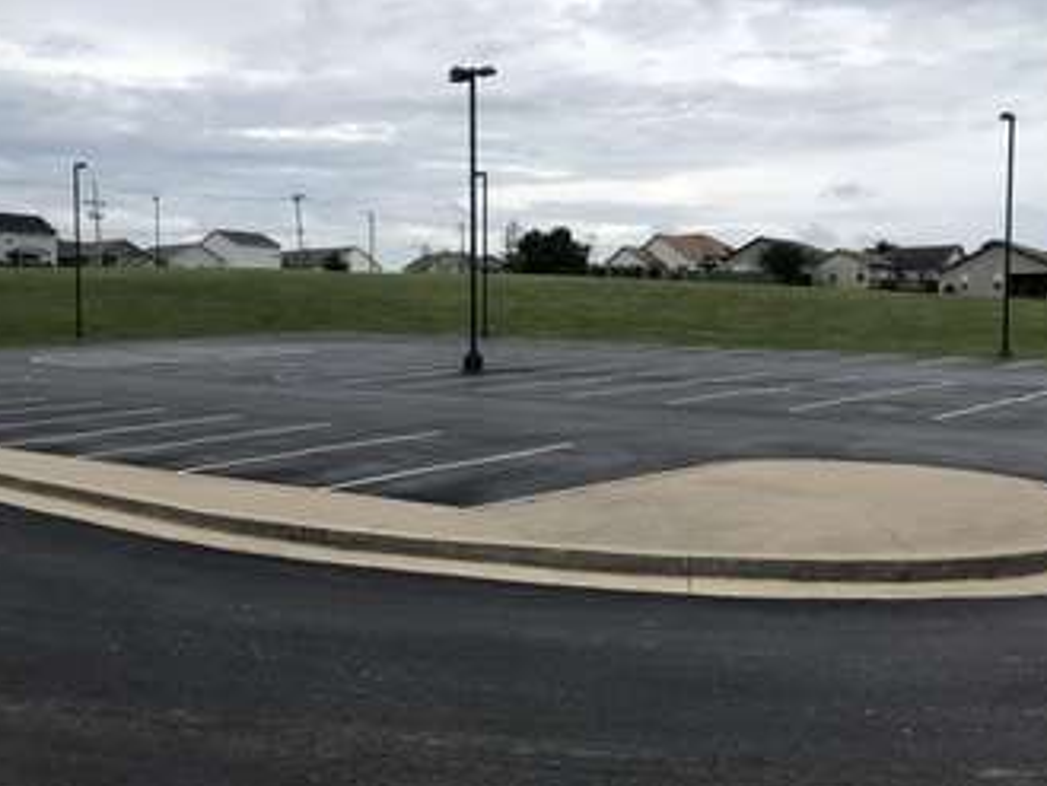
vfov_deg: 41.8
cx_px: 458
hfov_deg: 53.8
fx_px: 1029
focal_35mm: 34
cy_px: 369
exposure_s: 1/3745
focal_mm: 4
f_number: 1.8
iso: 20
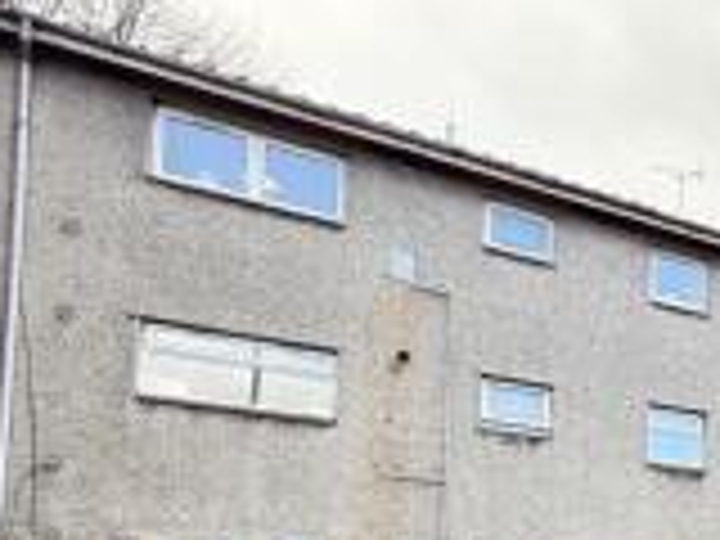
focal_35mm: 37
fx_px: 770
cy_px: 596
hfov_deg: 36.6
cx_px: 893
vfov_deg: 33.6
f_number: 2.2
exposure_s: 1/228
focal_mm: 2.22
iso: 64
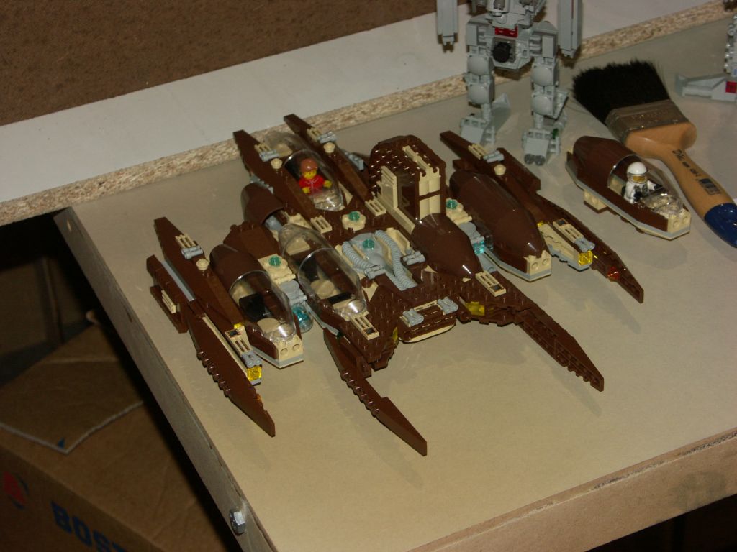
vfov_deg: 18.7
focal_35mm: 79
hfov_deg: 24.7
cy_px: 276
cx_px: 368
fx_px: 1682
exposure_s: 1/80
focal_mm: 20.12
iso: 200
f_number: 3.2
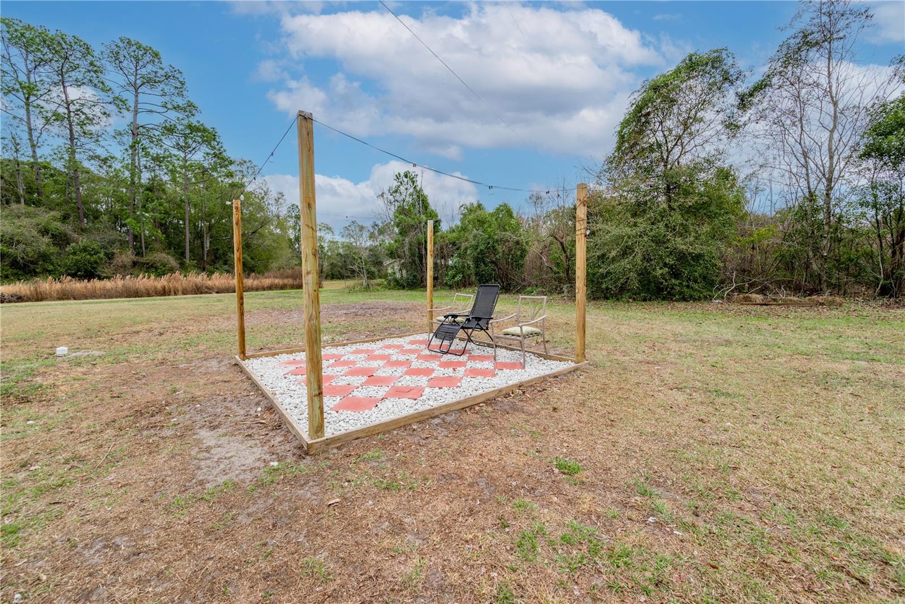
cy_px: 302
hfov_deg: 104.2
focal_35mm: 14
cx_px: 452
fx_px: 352
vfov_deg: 81.2
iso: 320
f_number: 8
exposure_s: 1/500
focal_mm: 14
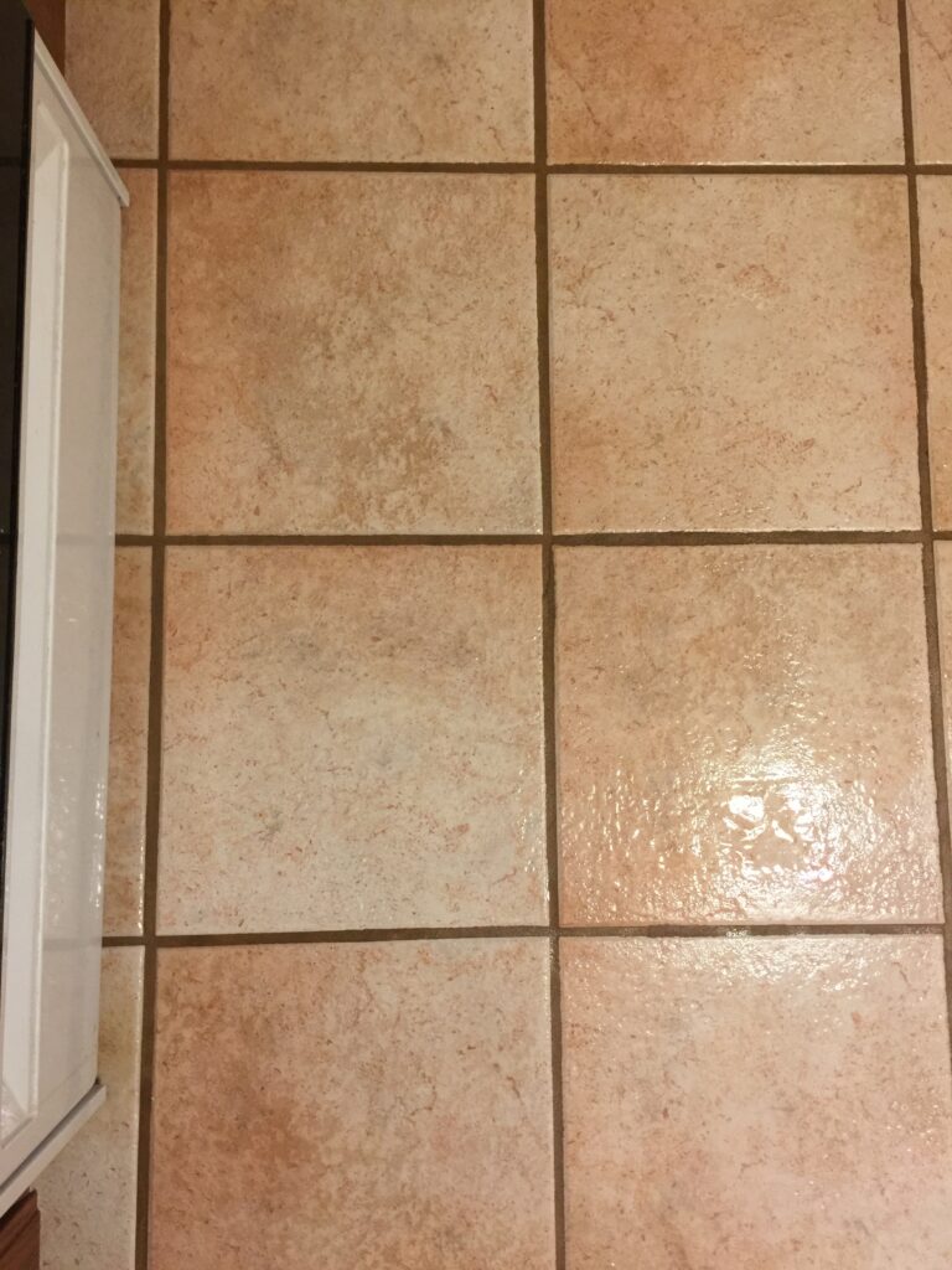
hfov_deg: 48.2
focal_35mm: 29
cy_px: 635
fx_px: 1063
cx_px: 476
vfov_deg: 61.7
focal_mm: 4.15
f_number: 2.2
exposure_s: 1/15
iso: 80
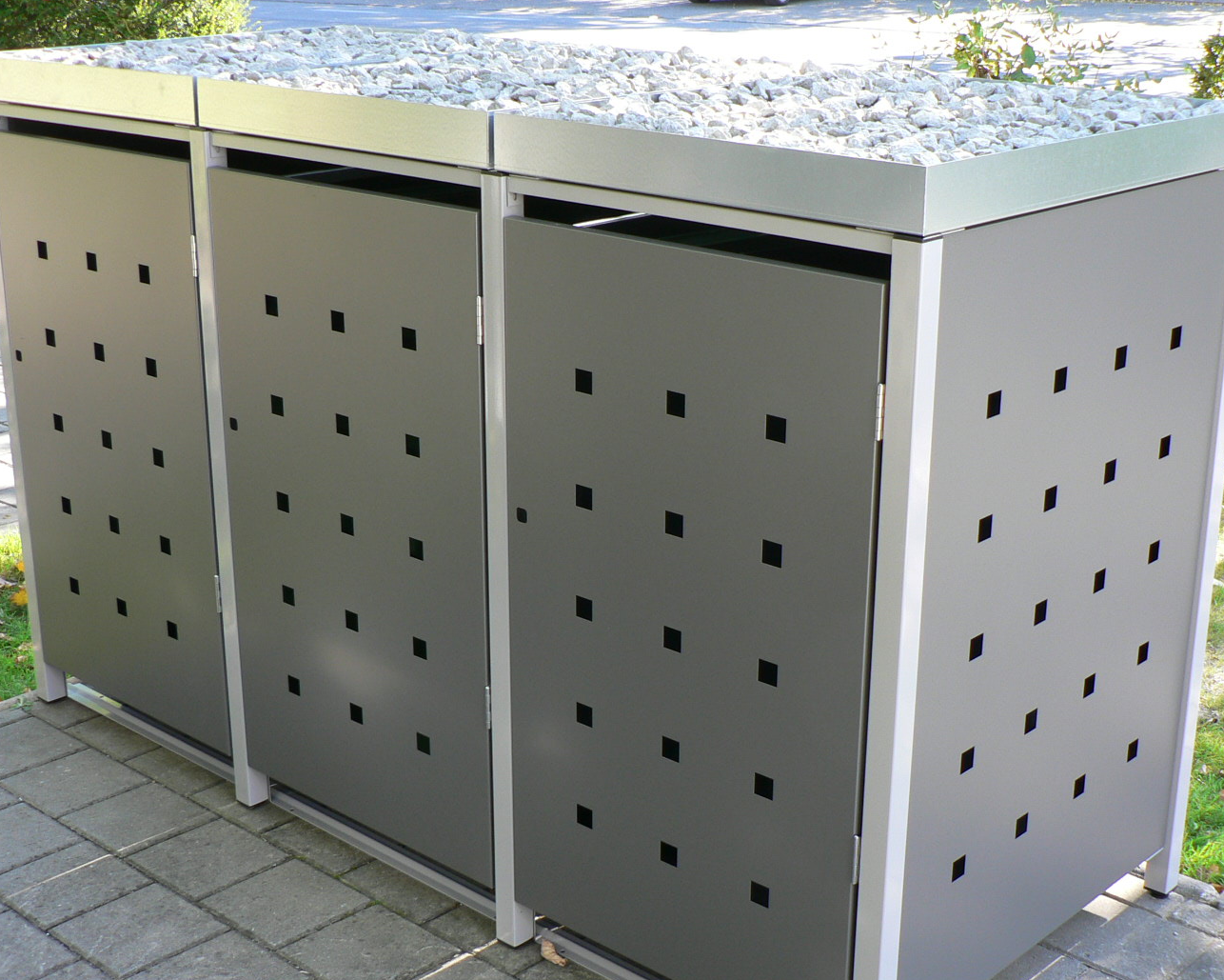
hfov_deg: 36.6
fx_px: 1848
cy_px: 542
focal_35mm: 51
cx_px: 650
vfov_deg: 29.7
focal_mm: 7
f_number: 2.8
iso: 80
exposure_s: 1/60
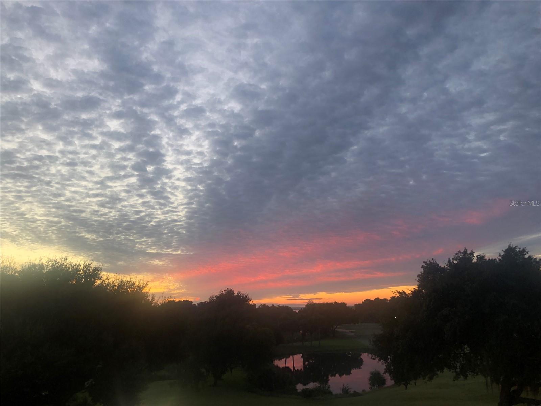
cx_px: 270
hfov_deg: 63.4
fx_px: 438
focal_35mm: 28
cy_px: 203
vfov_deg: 49.7
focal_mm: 3.99
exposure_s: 1/60
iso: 100
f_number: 1.8
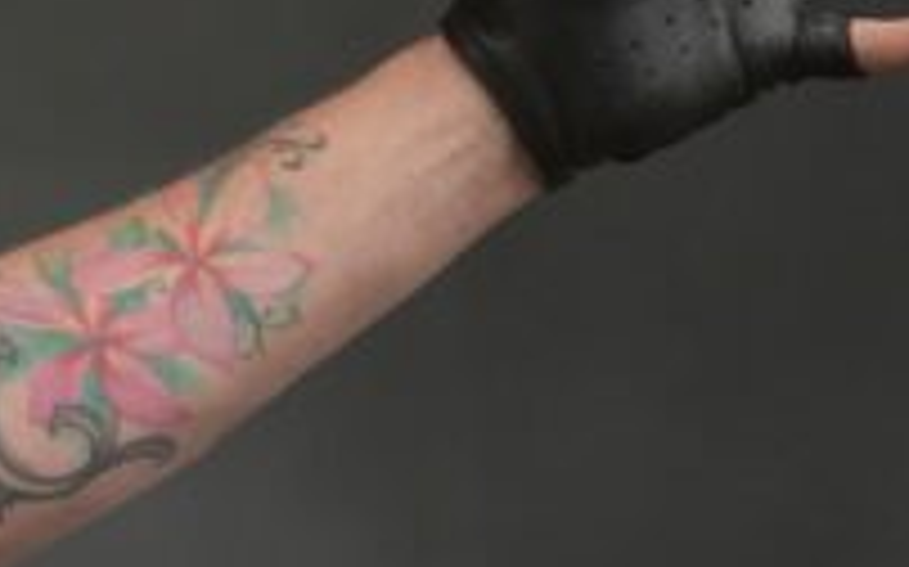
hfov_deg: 1.7
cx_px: -378
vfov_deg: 1.0
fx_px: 31444
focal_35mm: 1270
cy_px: -36
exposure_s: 1/400
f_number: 6.3
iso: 320
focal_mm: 218
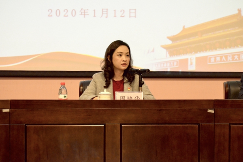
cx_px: 122
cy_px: 81
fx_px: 557
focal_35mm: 82
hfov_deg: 24.6
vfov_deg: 16.6
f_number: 5.6
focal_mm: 55
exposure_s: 1/40
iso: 5000
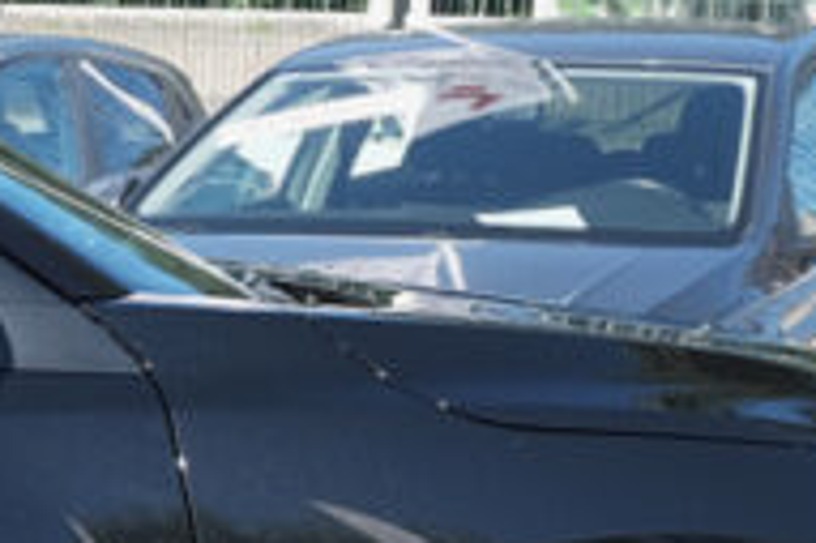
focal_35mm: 161
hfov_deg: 11.7
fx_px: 3646
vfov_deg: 8.4
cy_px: 588
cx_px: -692
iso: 160
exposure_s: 1/100
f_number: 9
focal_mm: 20.3
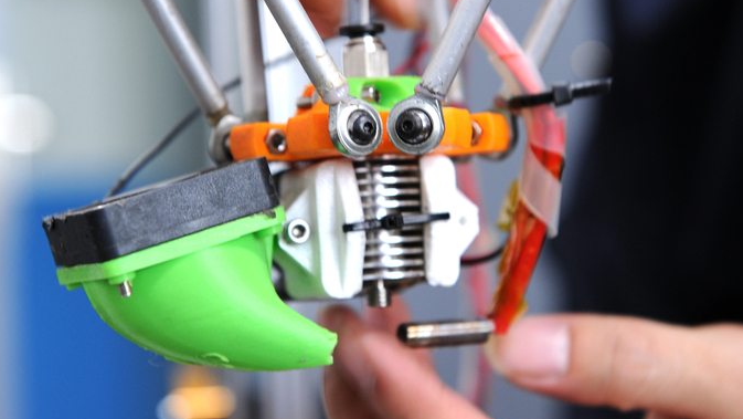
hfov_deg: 21.8
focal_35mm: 98
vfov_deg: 12.4
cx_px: 371
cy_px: 183
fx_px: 1931
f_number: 5
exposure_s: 1/30
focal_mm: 70
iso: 1000
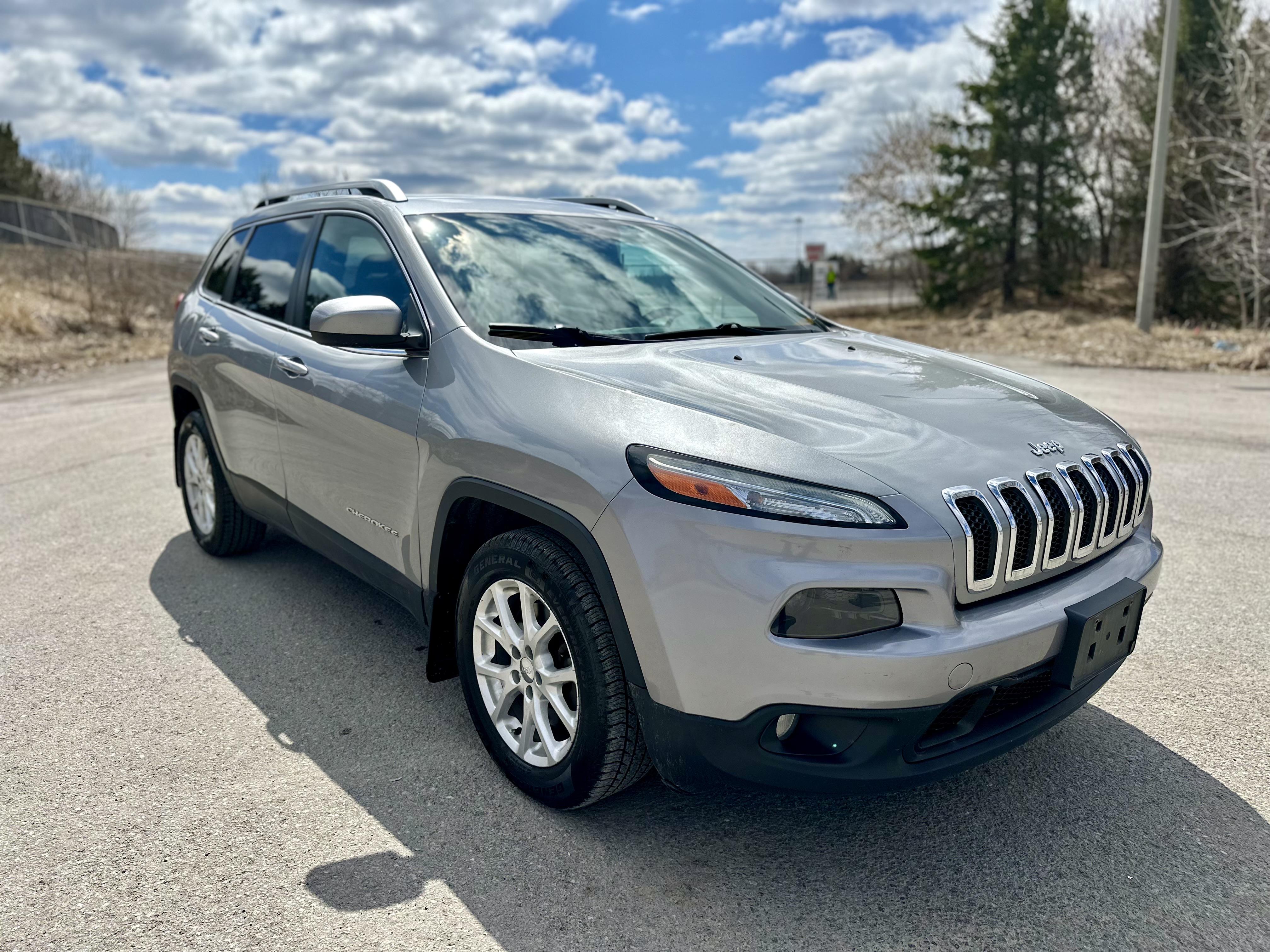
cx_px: 635
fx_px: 881
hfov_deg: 71.6
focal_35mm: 24
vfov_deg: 56.8
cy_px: 476
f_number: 1.78
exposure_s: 1/9709
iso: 80
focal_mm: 6.86
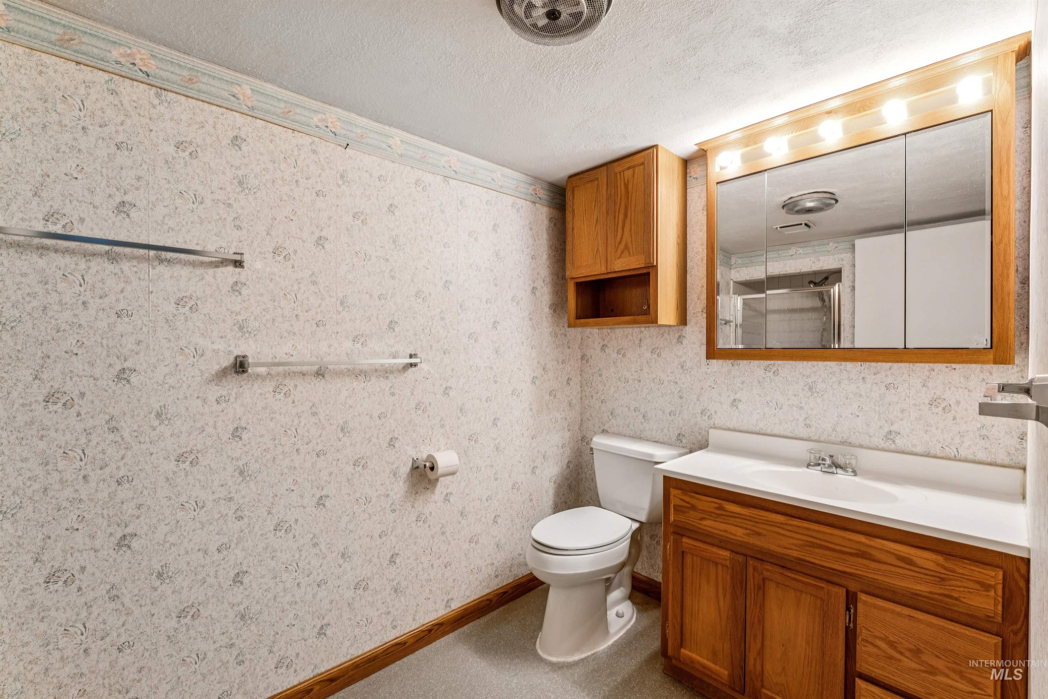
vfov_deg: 75.1
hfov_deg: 98.2
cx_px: 524
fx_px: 454
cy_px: 350
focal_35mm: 16
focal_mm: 15.6
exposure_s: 1/5
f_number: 13
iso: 400
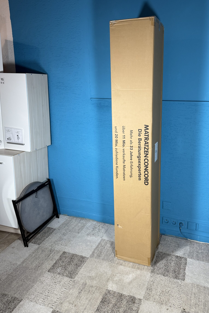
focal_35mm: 28
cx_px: 125
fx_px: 244
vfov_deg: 65.4
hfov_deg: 46.2
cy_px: 143
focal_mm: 6.76
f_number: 1.78
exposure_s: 1/50
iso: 125
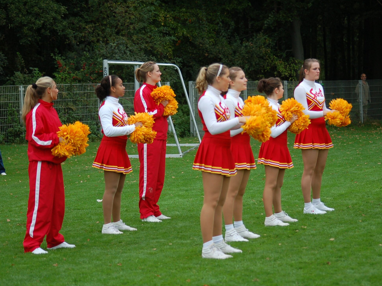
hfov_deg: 14.0
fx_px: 1556
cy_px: 144
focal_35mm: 141
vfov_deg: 10.5
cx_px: 213
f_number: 4
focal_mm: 86
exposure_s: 1/640
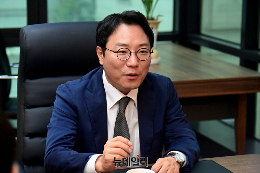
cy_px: 86
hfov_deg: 19.5
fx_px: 758
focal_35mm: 105
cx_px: 130
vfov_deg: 13.0
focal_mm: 105
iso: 6400
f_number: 5
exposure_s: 1/250
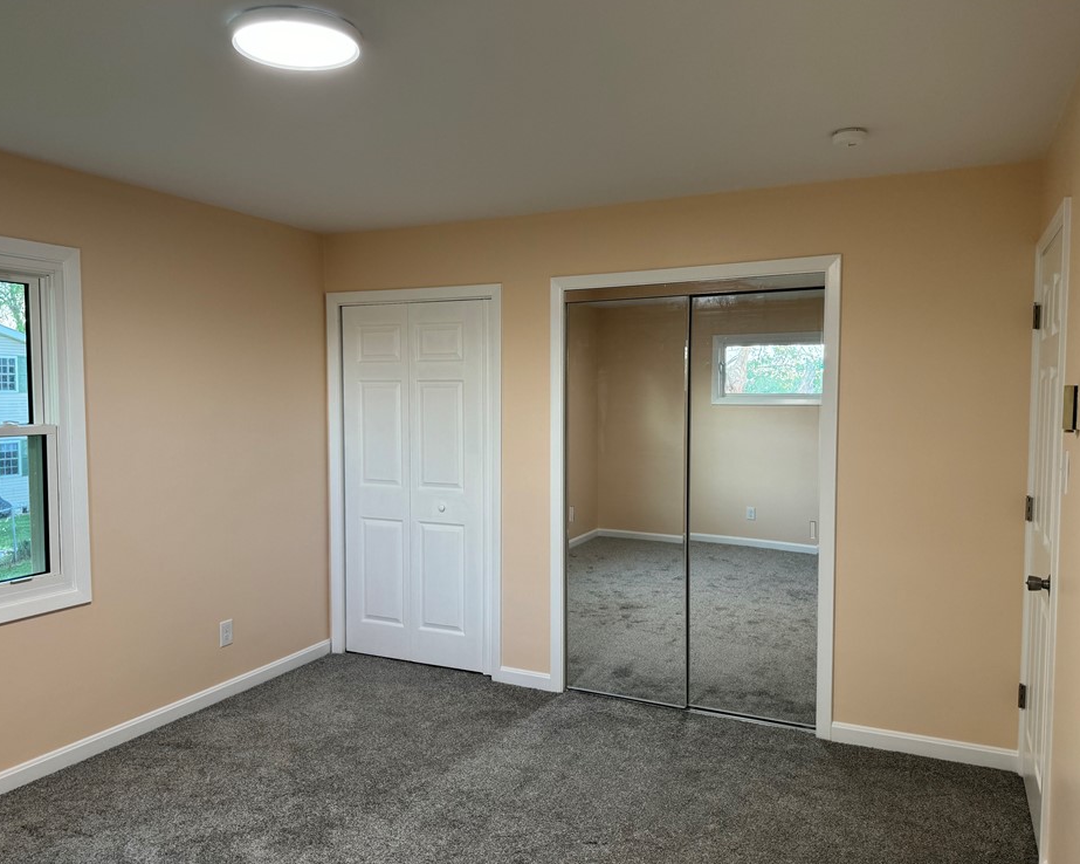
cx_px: 514
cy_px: 440
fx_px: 831
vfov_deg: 54.9
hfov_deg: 66.0
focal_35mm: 26
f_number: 1.78
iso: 160
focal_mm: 6.76
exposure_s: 1/60
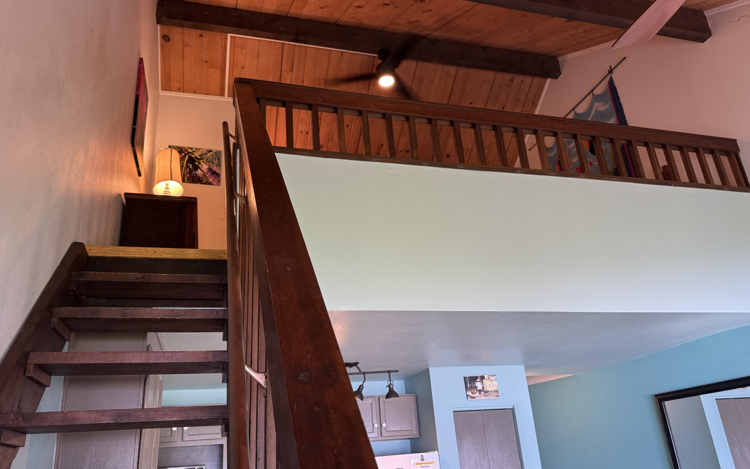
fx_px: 531
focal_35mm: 26
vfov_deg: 47.6
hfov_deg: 70.4
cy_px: 248
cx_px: 378
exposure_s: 1/60
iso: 160
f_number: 1.78
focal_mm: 6.76
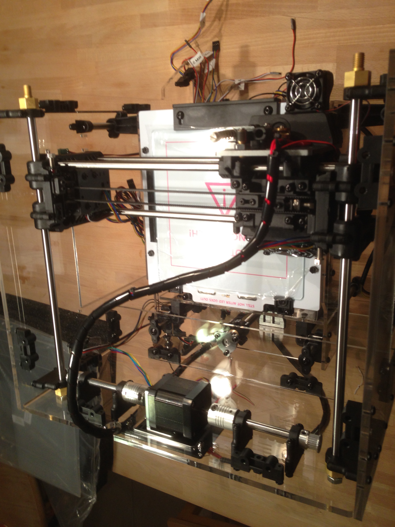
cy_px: 264
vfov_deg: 55.4
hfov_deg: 42.9
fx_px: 502
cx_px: 198
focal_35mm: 33
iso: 80
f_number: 2.4
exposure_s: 1/20
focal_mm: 4.12
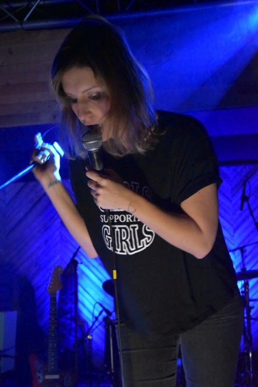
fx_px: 548
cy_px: 194
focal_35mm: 51
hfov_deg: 26.5
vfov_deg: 38.9
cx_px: 129
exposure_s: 1/40
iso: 8000
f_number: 4.2
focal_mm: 34
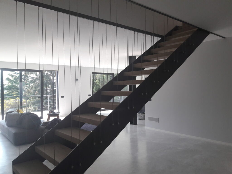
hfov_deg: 63.4
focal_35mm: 28
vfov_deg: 49.7
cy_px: 87
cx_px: 116
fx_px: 188
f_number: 1.9
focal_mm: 3.7
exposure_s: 1/100
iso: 80
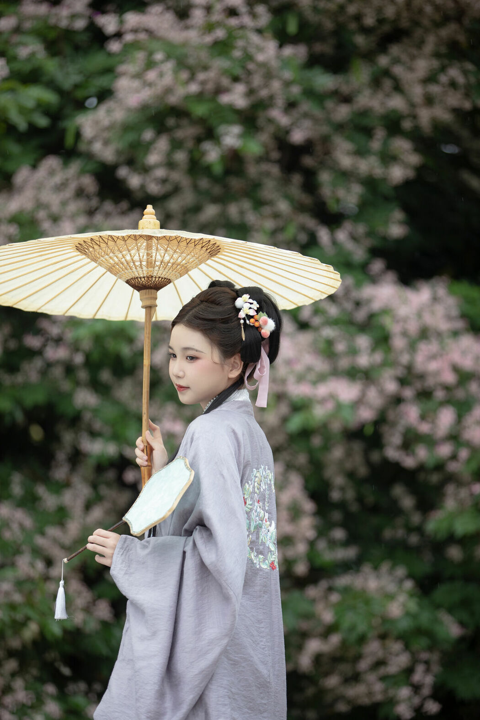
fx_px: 2820
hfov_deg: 9.7
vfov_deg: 14.6
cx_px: 240
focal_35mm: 141
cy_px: 360
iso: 160
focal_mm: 142
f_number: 2.8
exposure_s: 1/320
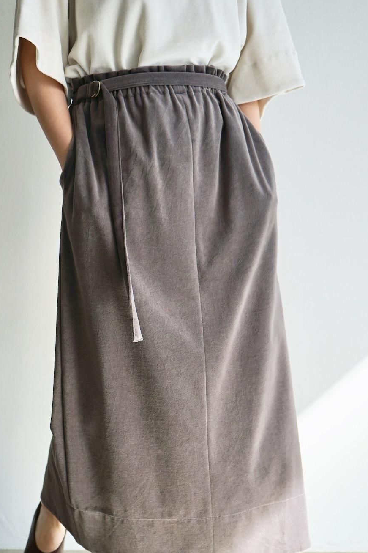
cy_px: 369
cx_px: 119
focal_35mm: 55
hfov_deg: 24.5
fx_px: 844
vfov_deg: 35.9
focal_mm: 40
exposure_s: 1/160
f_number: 4
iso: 200
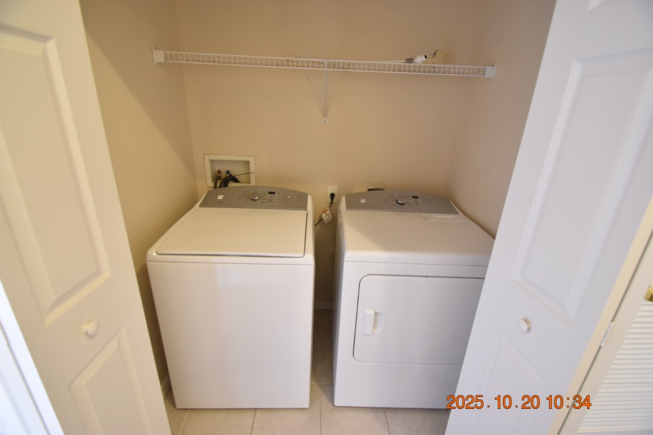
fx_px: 272
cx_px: 326
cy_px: 218
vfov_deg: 77.3
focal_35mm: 15
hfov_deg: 100.4
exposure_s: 1/8
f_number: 3.5
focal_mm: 10
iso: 800
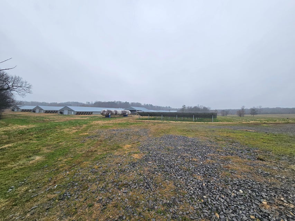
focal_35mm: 13
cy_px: 110
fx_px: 111
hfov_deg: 106.2
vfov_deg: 89.9
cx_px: 148
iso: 64
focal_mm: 2.2
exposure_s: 1/771
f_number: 2.2
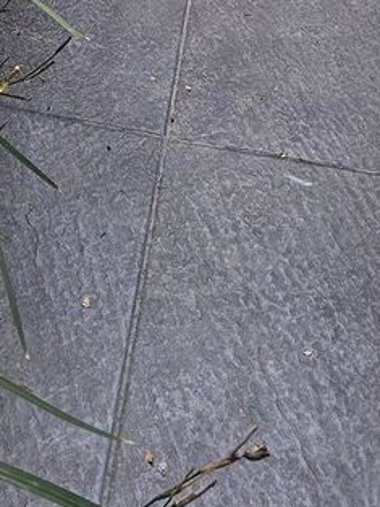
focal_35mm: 88
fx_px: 1290
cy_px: -312
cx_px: -139
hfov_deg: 15.8
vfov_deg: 18.8
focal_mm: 6.3
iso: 32
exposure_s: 1/120
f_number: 1.7
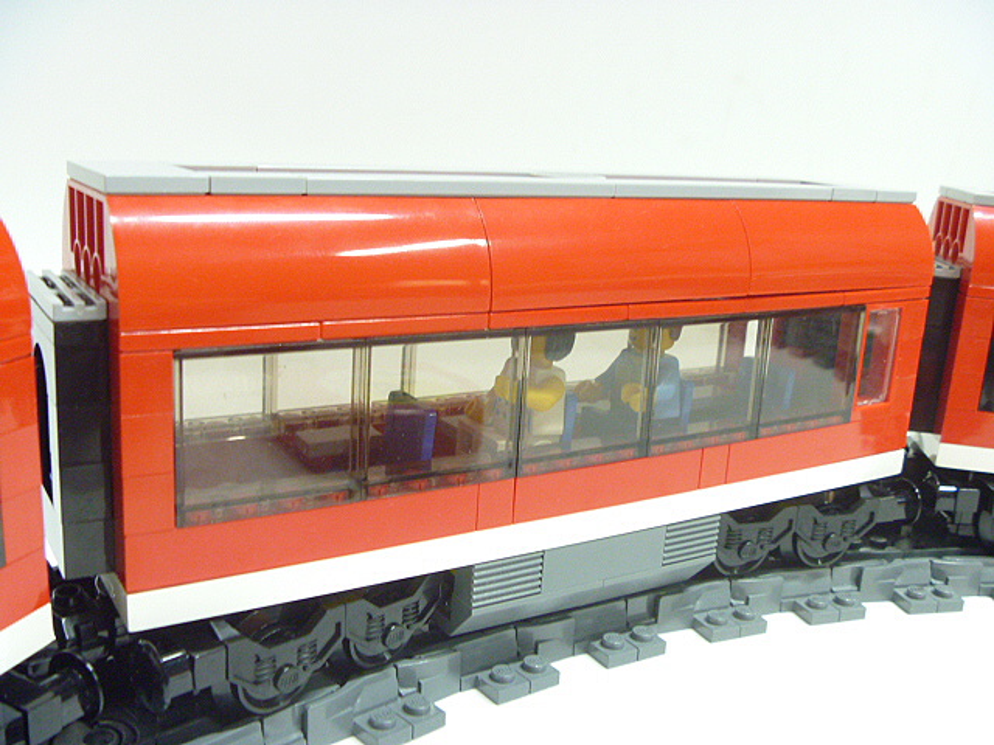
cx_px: 497
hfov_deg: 52.6
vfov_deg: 40.7
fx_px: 1005
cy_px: 372
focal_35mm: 35
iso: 400
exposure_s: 1/5
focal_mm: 6.3
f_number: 3.5
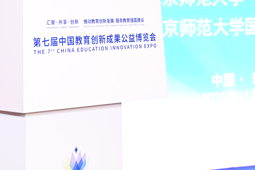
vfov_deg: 11.5
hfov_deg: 17.8
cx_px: 106
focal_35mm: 115
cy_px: -75
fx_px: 815
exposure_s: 1/100
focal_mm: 39
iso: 1600
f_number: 4
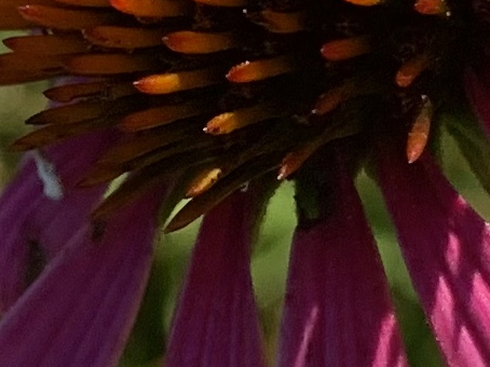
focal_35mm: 88
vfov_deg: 15.7
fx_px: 1245
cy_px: -145
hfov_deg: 19.6
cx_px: 719
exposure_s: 1/919
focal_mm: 4.25
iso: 25
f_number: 1.8
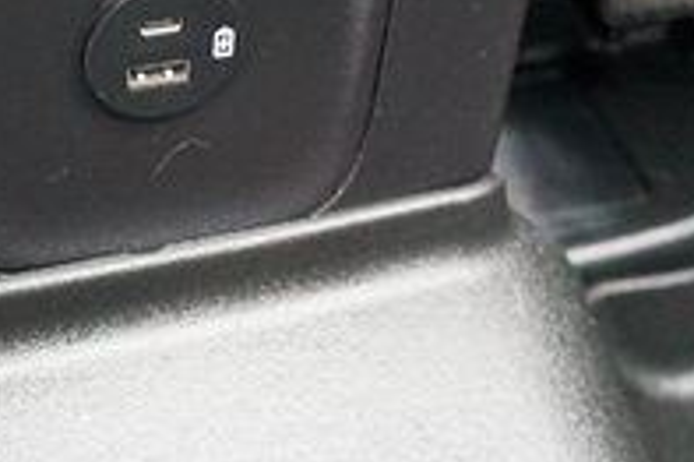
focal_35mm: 127
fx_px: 2446
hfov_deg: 16.0
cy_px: 37
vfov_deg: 10.7
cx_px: 148
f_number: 3.2
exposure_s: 1/15
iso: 6400
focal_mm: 39
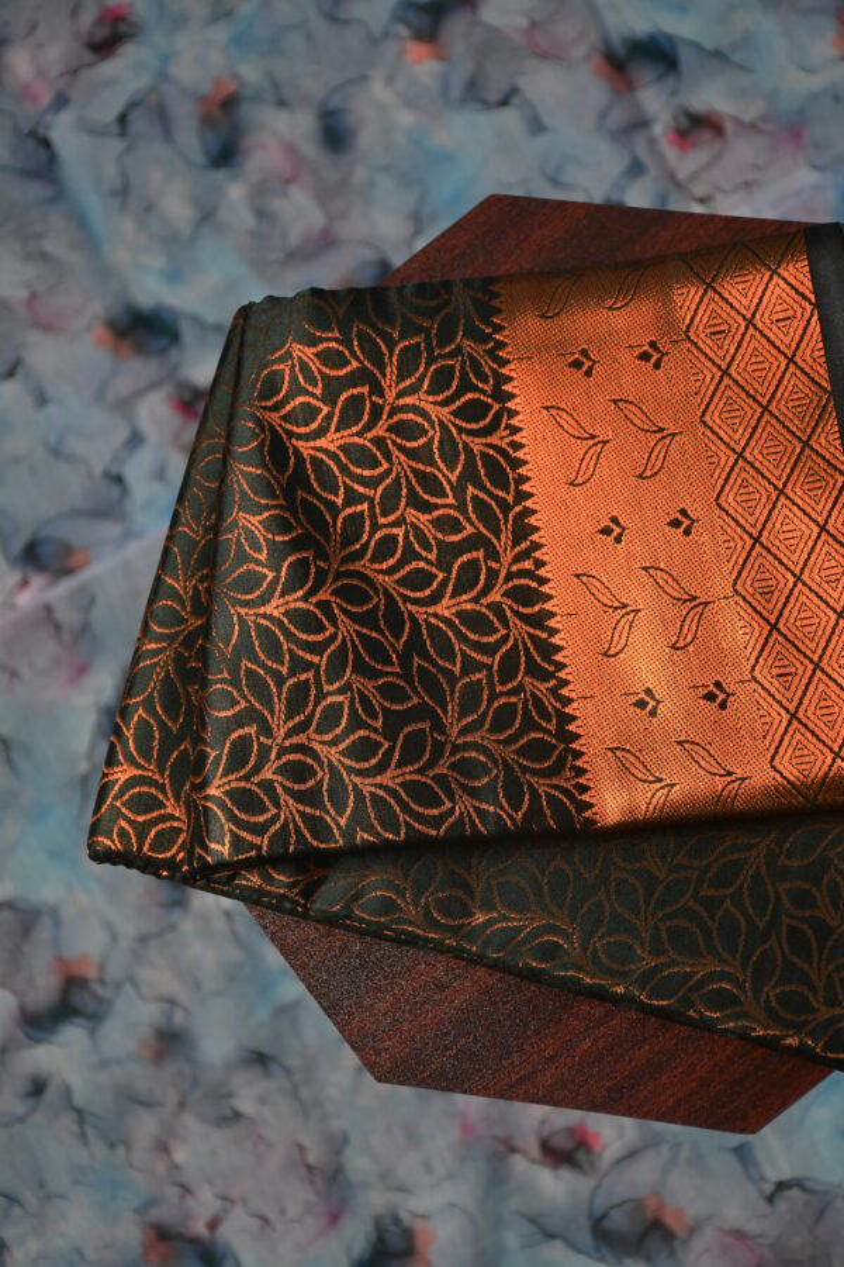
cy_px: 634
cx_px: 422
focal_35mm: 78
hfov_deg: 17.5
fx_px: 2743
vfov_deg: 26.0
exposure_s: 1/125
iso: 3200
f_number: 4.8
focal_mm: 52
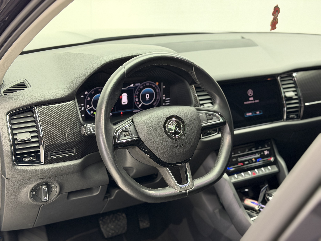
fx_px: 445
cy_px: 120
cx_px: 160
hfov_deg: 39.7
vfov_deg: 30.3
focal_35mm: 48
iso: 320
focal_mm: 6.76
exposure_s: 1/33
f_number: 1.78
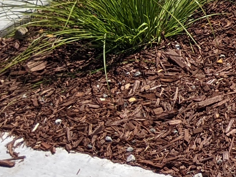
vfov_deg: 9.6
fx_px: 1030
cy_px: -89
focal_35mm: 151
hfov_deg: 11.3
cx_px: 525
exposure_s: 1/2933
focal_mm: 4.44
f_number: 1.8
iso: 59
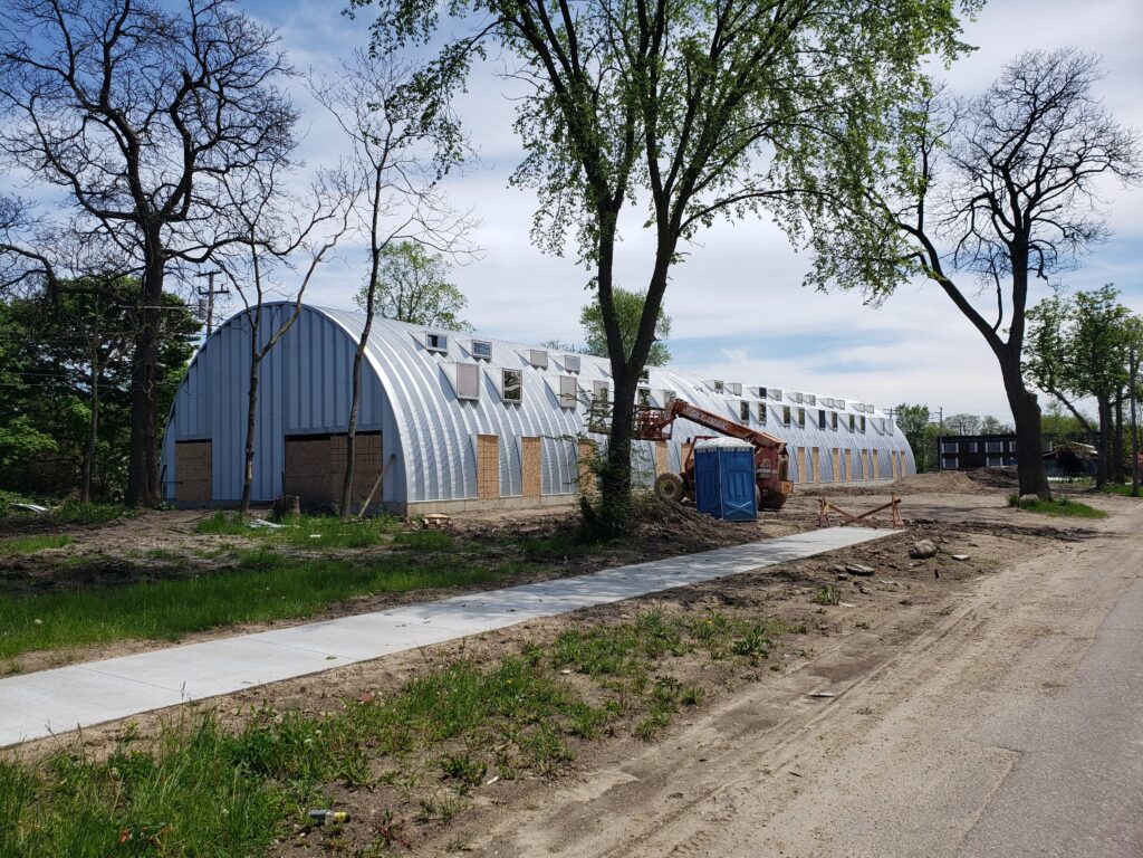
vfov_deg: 53.1
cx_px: 572
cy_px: 429
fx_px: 859
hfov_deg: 67.3
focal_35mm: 26
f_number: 2.4
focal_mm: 4.3
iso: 50
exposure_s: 1/1834
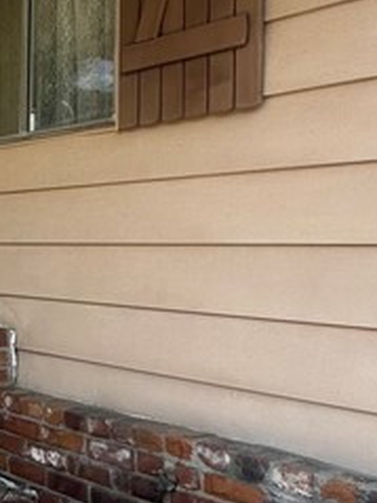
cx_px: -185
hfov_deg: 20.8
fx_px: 872
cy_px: 255
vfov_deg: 32.2
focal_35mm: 60
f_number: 2.2
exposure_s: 1/407
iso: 40
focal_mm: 2.22
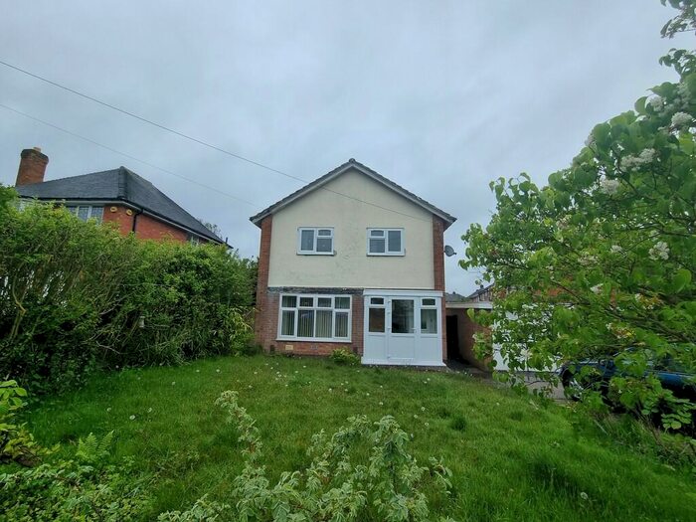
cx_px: 348
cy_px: 261
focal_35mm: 13
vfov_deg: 89.9
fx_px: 261
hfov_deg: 106.2
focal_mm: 2.2
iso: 50
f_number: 2.2
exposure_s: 1/646
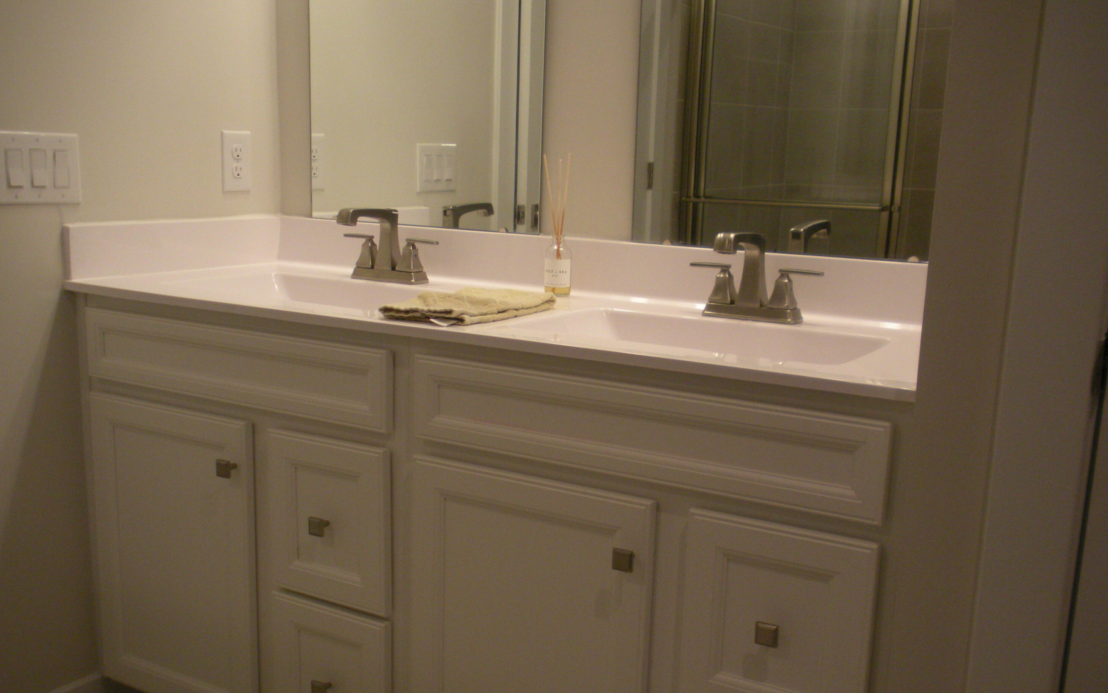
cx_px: 541
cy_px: 374
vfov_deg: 33.6
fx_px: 1148
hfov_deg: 51.5
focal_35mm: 38
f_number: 3.5
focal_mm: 6.3
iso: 223
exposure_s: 1/65.5
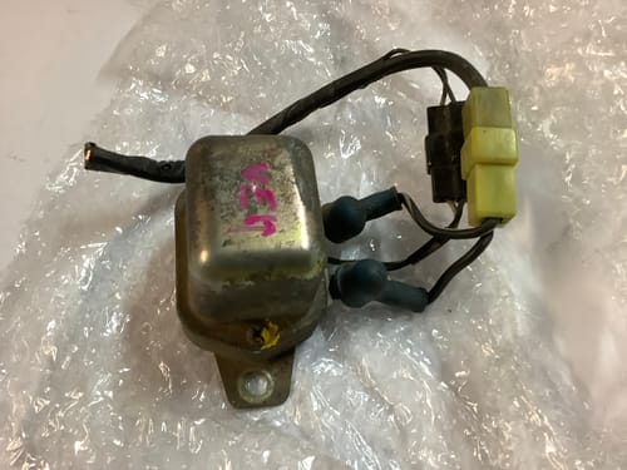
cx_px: 314
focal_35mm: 31
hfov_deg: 58.4
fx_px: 562
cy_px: 235
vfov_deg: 45.4
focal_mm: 3.3
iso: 200
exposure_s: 1/50
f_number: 2.4
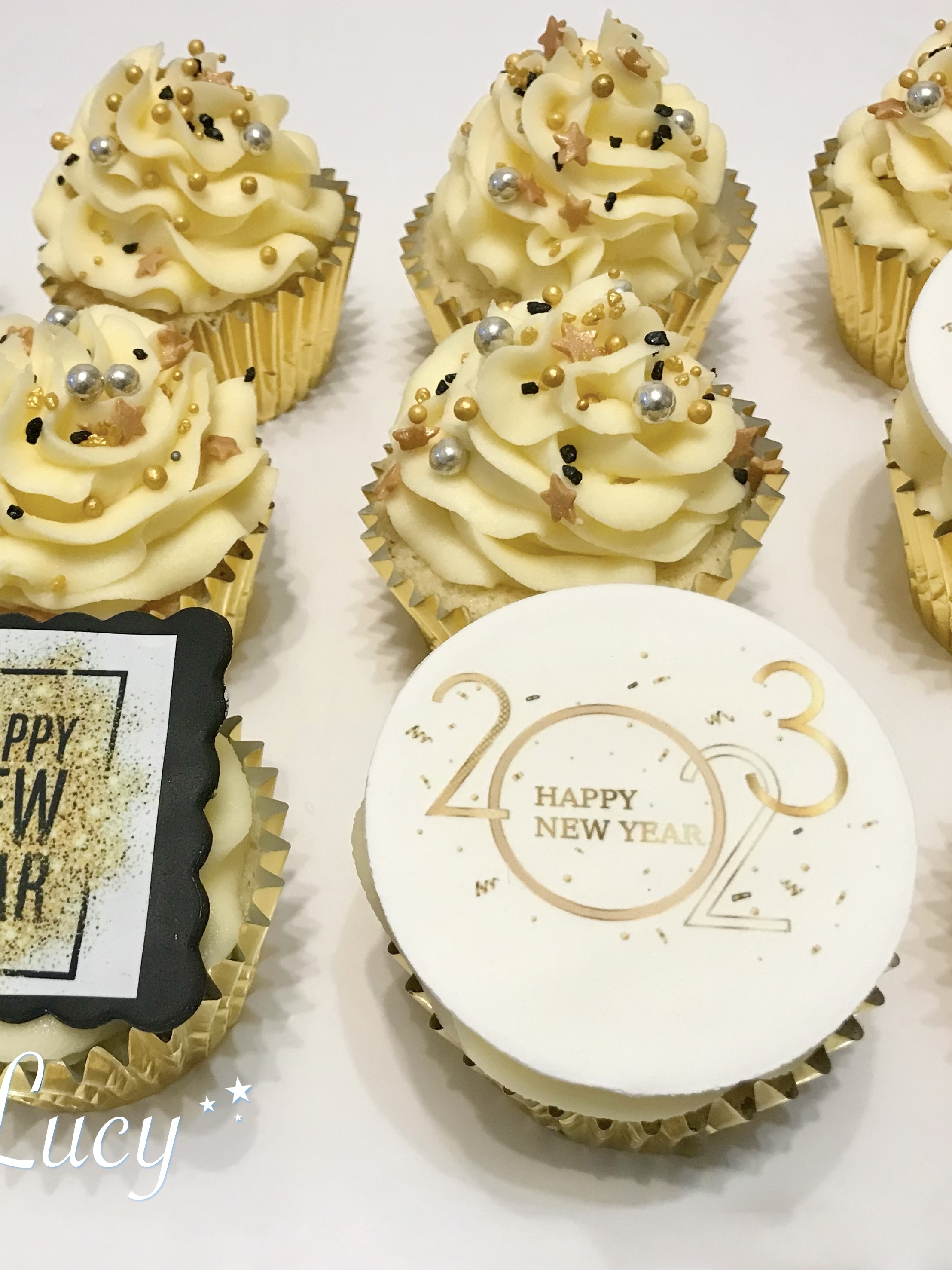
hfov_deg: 37.2
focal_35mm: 38
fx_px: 1394
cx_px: 299
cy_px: 628
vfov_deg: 49.0
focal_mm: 3.99
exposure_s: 1/25
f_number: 1.8
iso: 40
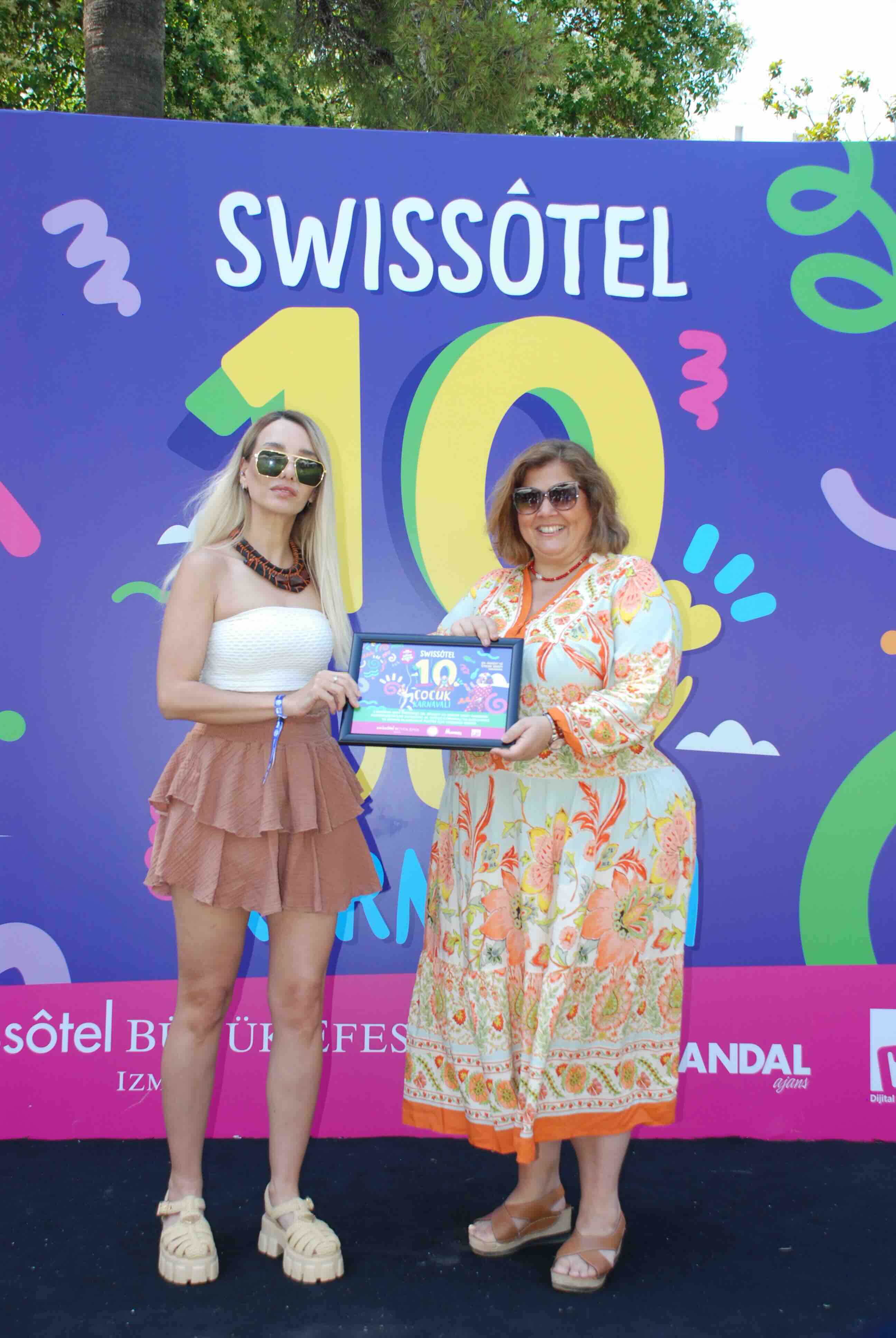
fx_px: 1563
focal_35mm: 42
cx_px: 448
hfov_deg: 32.0
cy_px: 669
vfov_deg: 46.3
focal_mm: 28
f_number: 4
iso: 250
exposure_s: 1/200
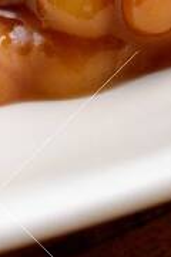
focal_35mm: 430
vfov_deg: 4.7
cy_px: -328
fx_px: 3075
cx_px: 202
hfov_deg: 3.2
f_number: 8
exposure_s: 1/60
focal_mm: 40
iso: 200
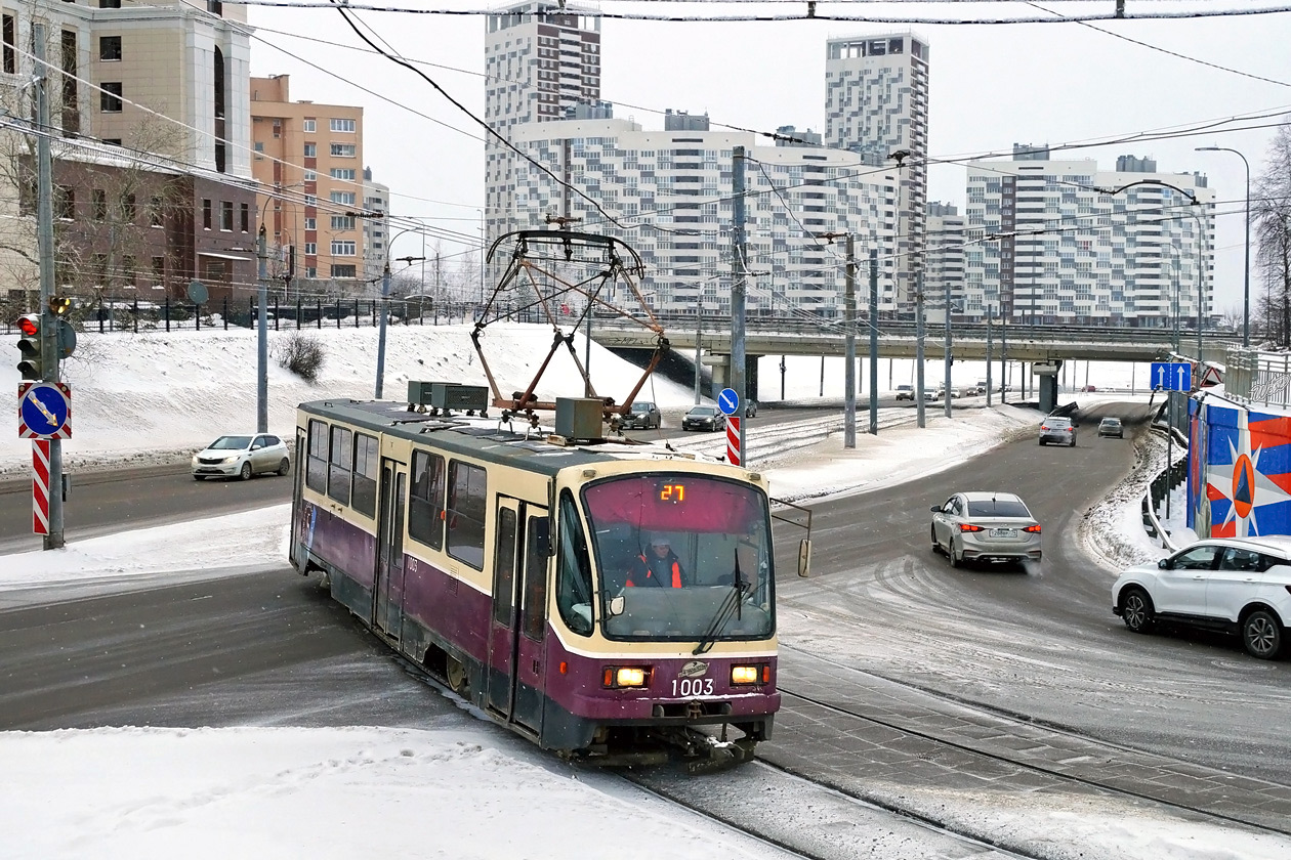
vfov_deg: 34.2
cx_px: 646
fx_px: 1398
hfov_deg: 49.6
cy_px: 430
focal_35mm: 39
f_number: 5
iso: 400
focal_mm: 26
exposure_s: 1/250
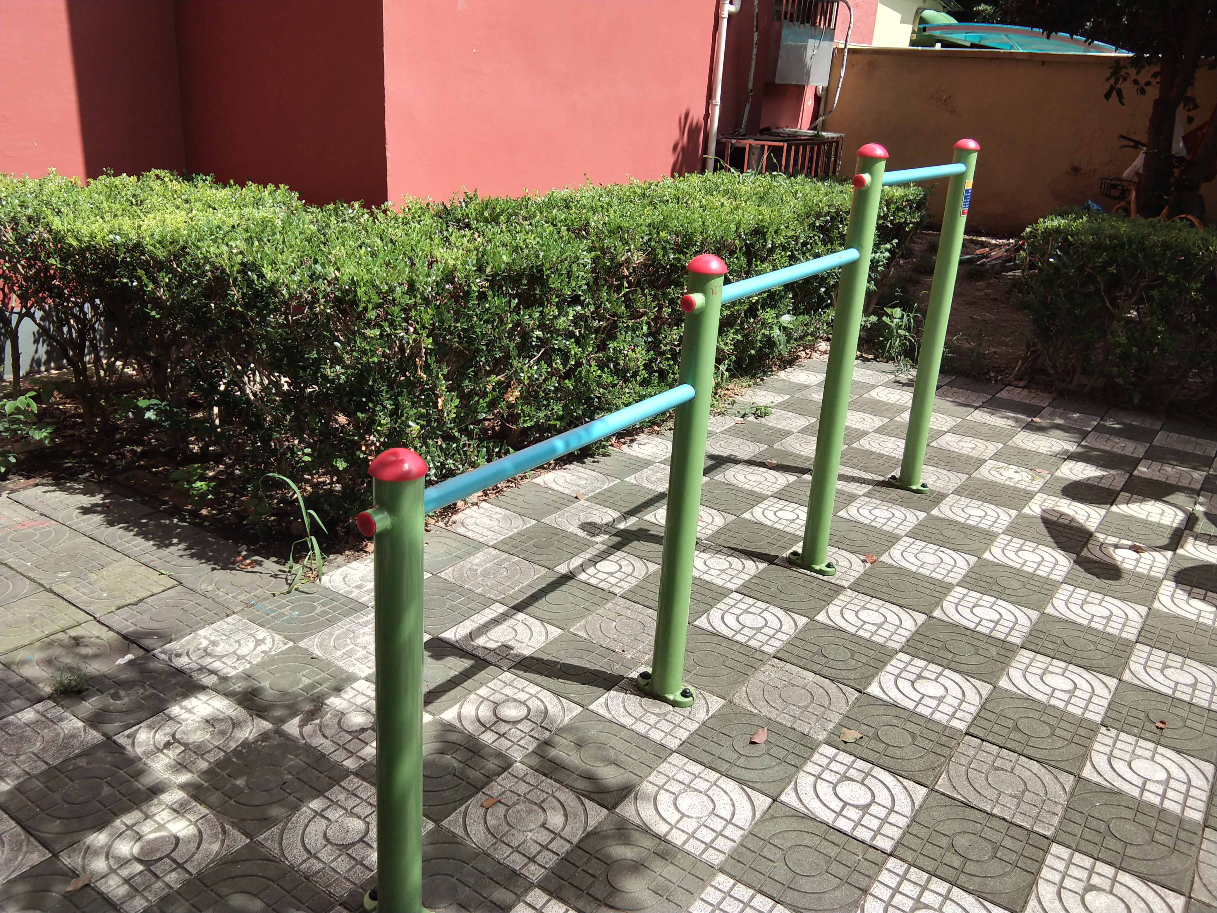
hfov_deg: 58.4
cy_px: 456
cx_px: 608
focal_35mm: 31
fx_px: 1090
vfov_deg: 45.4
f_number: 2.2
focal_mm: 3.69
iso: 50
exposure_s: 1/725
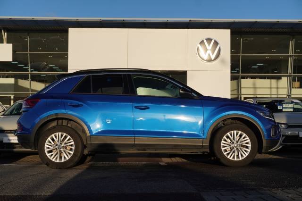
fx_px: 402
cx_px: 151
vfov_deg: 28.0
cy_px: 100
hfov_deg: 41.1
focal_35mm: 48
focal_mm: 32
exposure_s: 1/250
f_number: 6.3
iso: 100
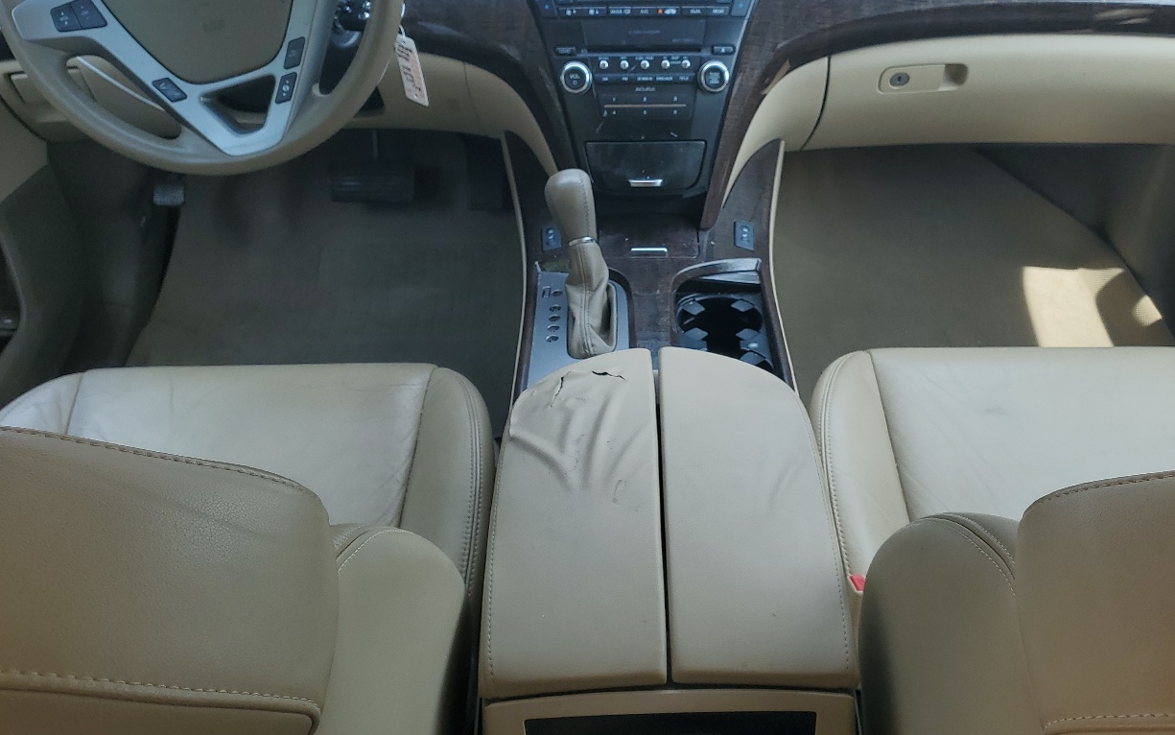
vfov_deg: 35.2
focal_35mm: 36
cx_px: 627
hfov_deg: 54.0
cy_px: 299
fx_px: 1153
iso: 50
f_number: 1.5
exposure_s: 1/476
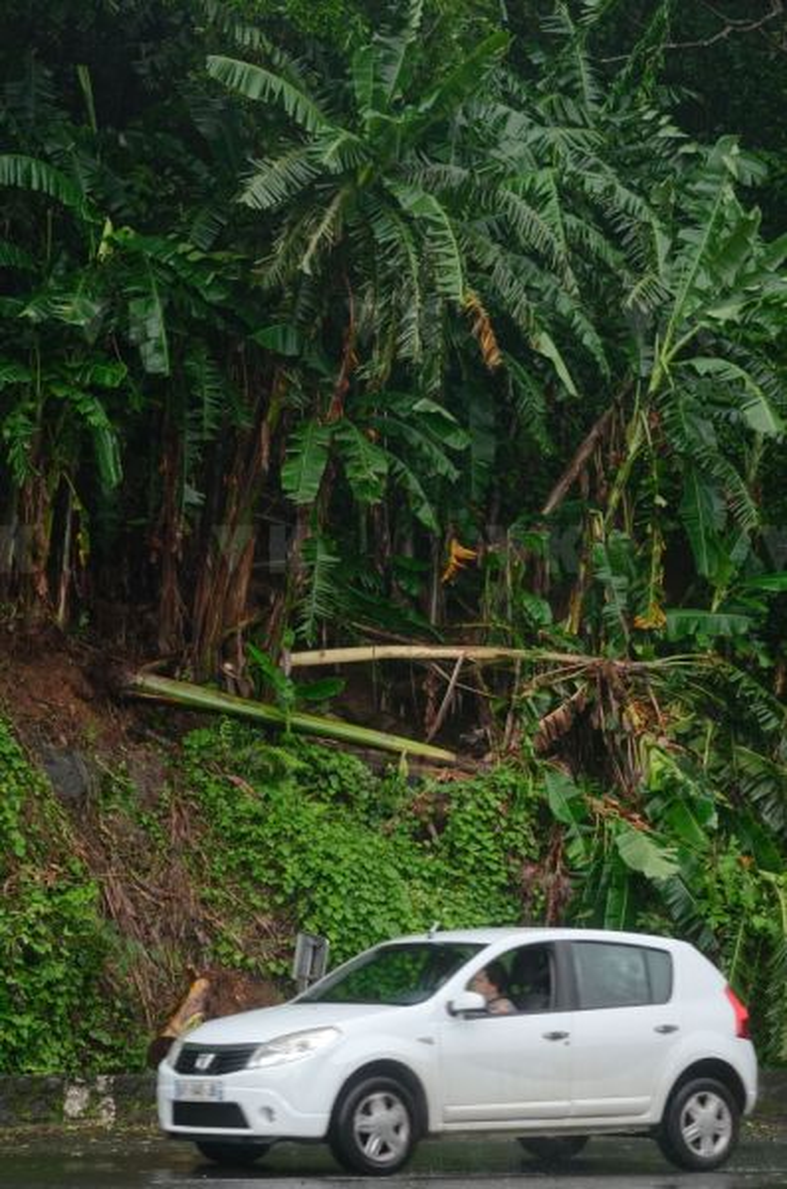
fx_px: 3461
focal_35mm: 105
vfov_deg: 19.5
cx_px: 394
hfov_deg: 13.0
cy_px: 594
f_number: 8
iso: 400
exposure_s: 1/320
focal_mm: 70
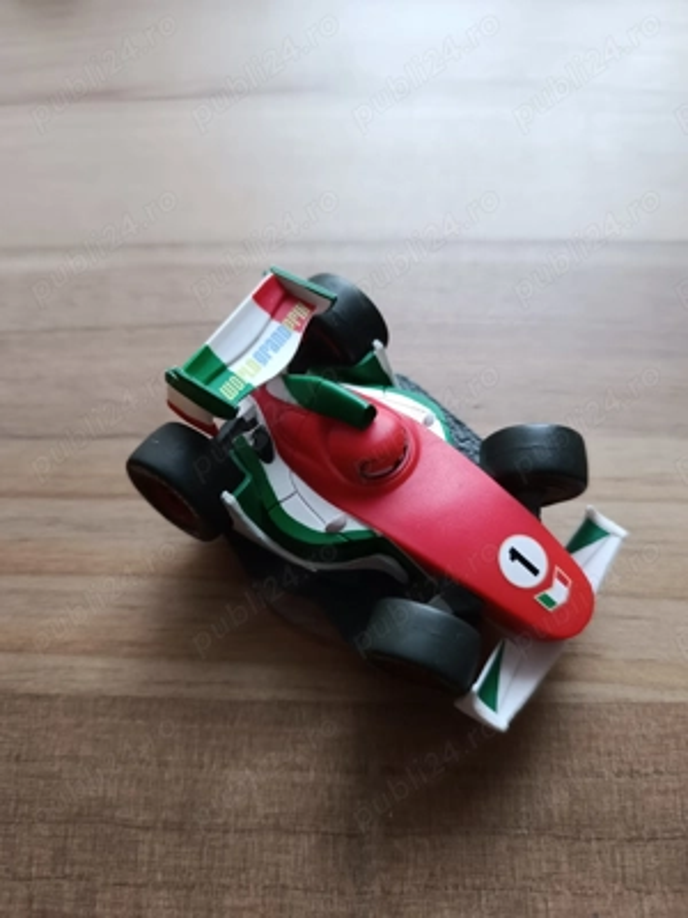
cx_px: 344
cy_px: 459
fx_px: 636
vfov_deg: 71.6
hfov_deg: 56.8
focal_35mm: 24
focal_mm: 6.14
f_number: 1.65
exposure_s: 1/50
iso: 1042
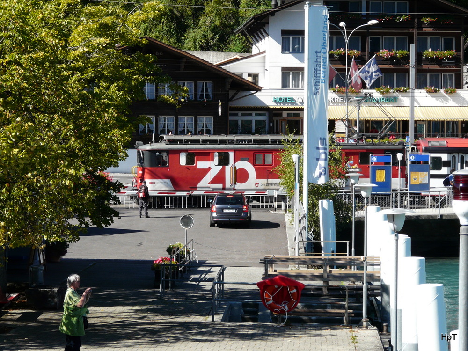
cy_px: 176
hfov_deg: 14.0
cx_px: 234
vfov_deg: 10.5
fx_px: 1906
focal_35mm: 141
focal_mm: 23.1
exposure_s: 1/320
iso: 100
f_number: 5.6
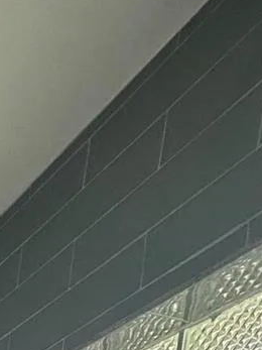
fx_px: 626
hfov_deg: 16.1
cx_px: -308
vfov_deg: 19.4
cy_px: 687
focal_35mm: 62
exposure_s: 1/133
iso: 40
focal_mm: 2.22
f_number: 2.2
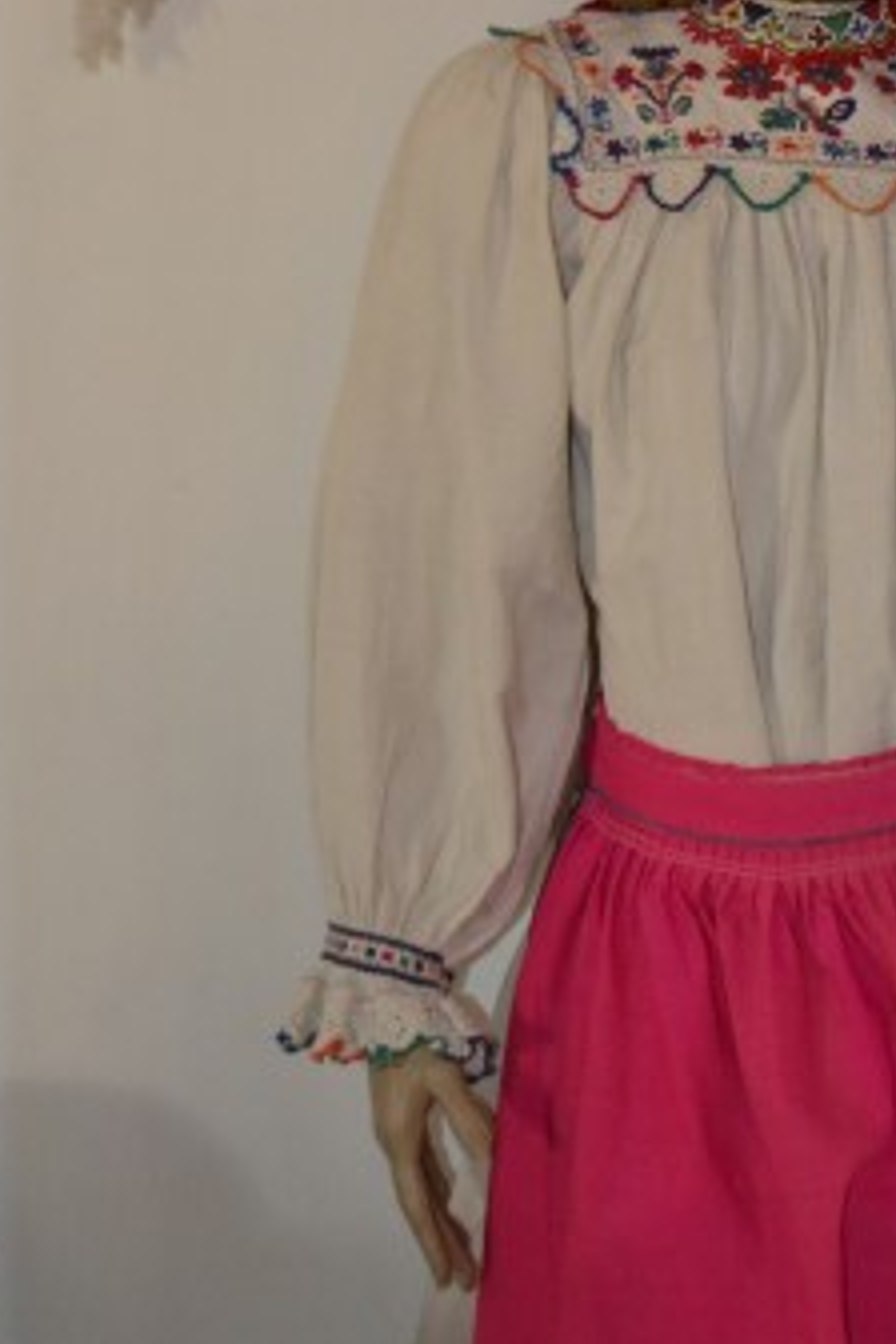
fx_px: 3360
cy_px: 116
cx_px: 932
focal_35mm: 90
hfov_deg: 14.9
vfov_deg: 22.1
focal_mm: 28
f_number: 4.5
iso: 2000
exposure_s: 1/60
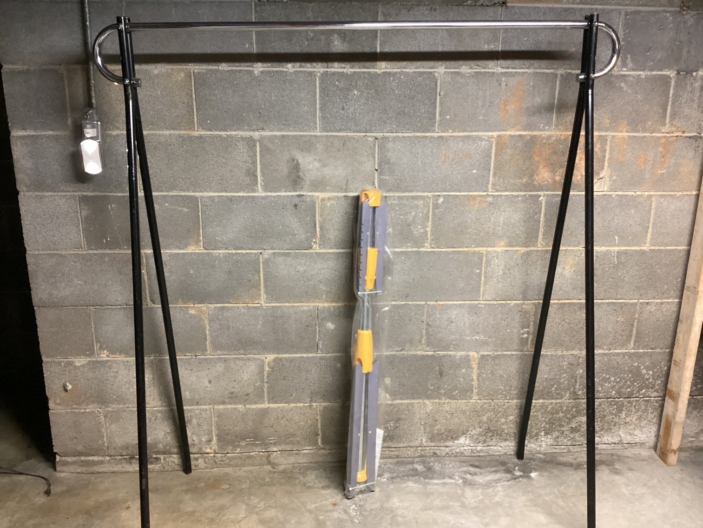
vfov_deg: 45.4
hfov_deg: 58.3
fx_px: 630
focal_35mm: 31
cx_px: 352
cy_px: 264
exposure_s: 1/40
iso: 400
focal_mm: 3.3
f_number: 2.4
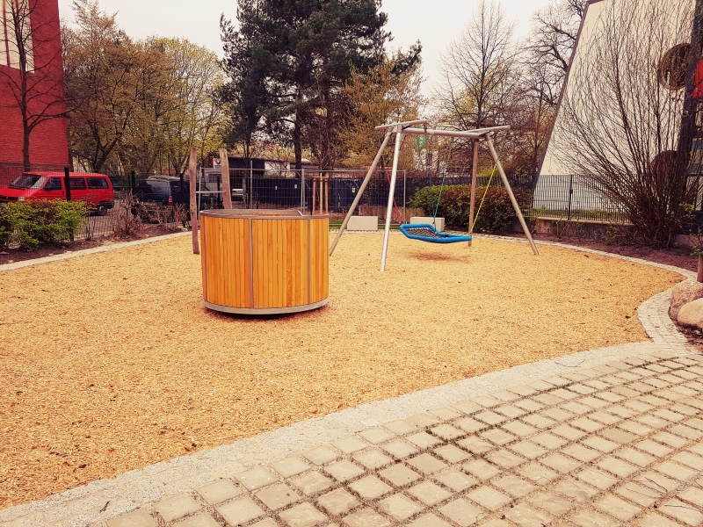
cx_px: 352
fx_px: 528
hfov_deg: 67.3
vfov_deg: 53.1
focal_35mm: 26
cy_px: 264
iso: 50
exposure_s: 1/920
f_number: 1.7
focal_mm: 4.2
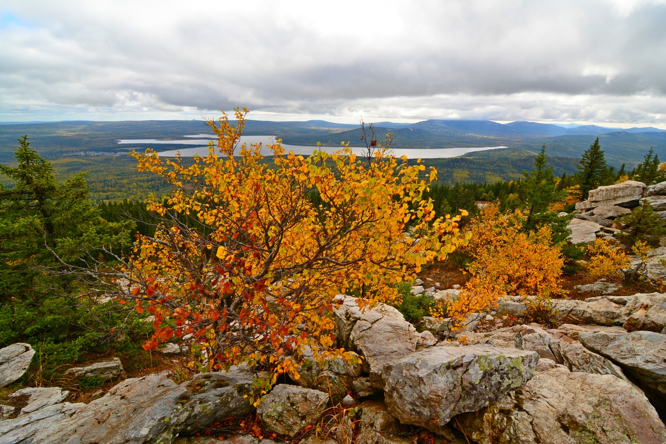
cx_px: 333
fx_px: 305
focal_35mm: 16
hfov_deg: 95.0
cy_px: 222
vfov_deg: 72.0
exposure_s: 1/100
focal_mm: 11
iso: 100
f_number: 9
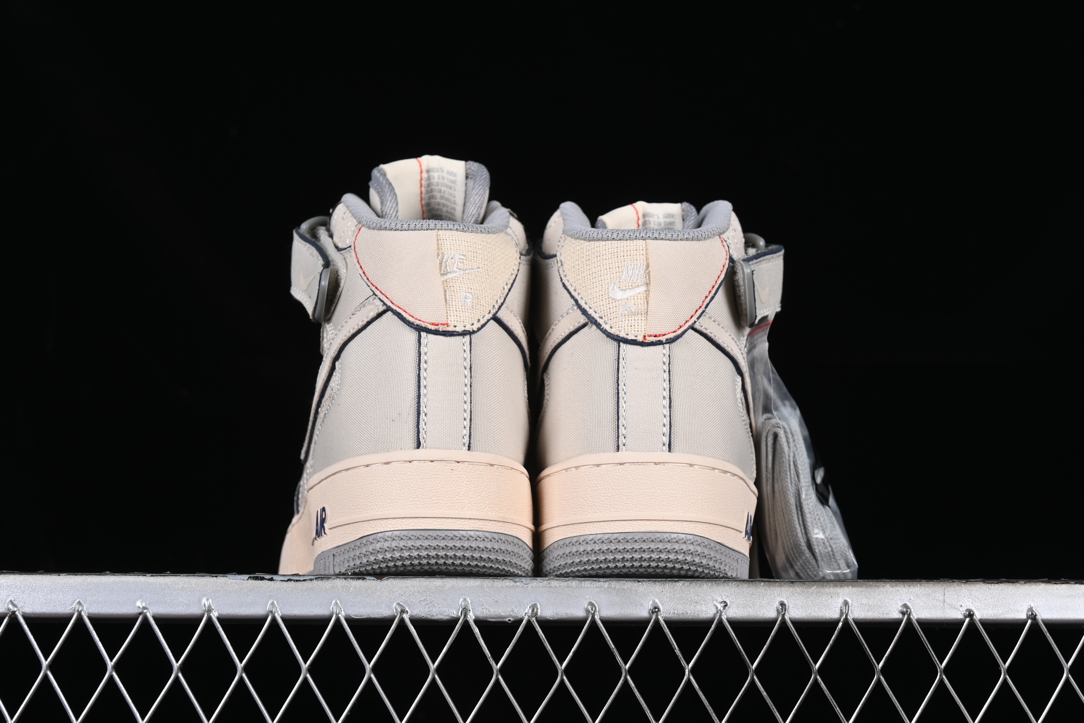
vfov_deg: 18.2
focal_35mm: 75
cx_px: 542
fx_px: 2258
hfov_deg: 27.0
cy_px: 362
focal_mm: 50
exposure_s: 1/80
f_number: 8
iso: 160
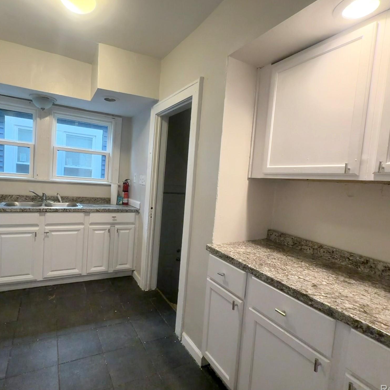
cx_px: 164
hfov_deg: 83.3
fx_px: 217
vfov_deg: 84.0
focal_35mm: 17
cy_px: 196
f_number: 2.2
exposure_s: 1/60
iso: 50
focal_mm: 2.22
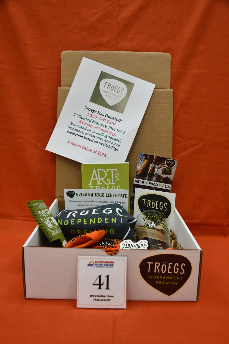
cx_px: 114
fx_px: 315
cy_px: 172
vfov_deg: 57.2
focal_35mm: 33
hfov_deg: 40.0
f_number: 5
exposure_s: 1/100
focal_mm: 22
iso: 1250
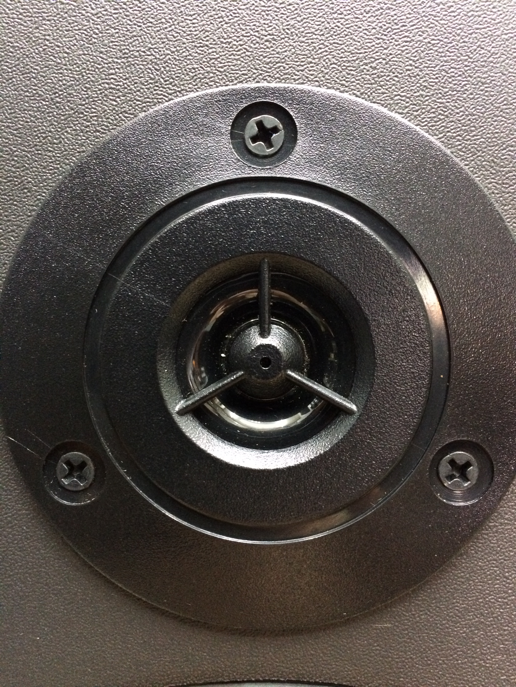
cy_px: 344
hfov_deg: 48.2
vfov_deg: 61.7
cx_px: 258
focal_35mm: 29
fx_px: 576
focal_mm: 4.15
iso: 400
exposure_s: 1/17
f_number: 2.2
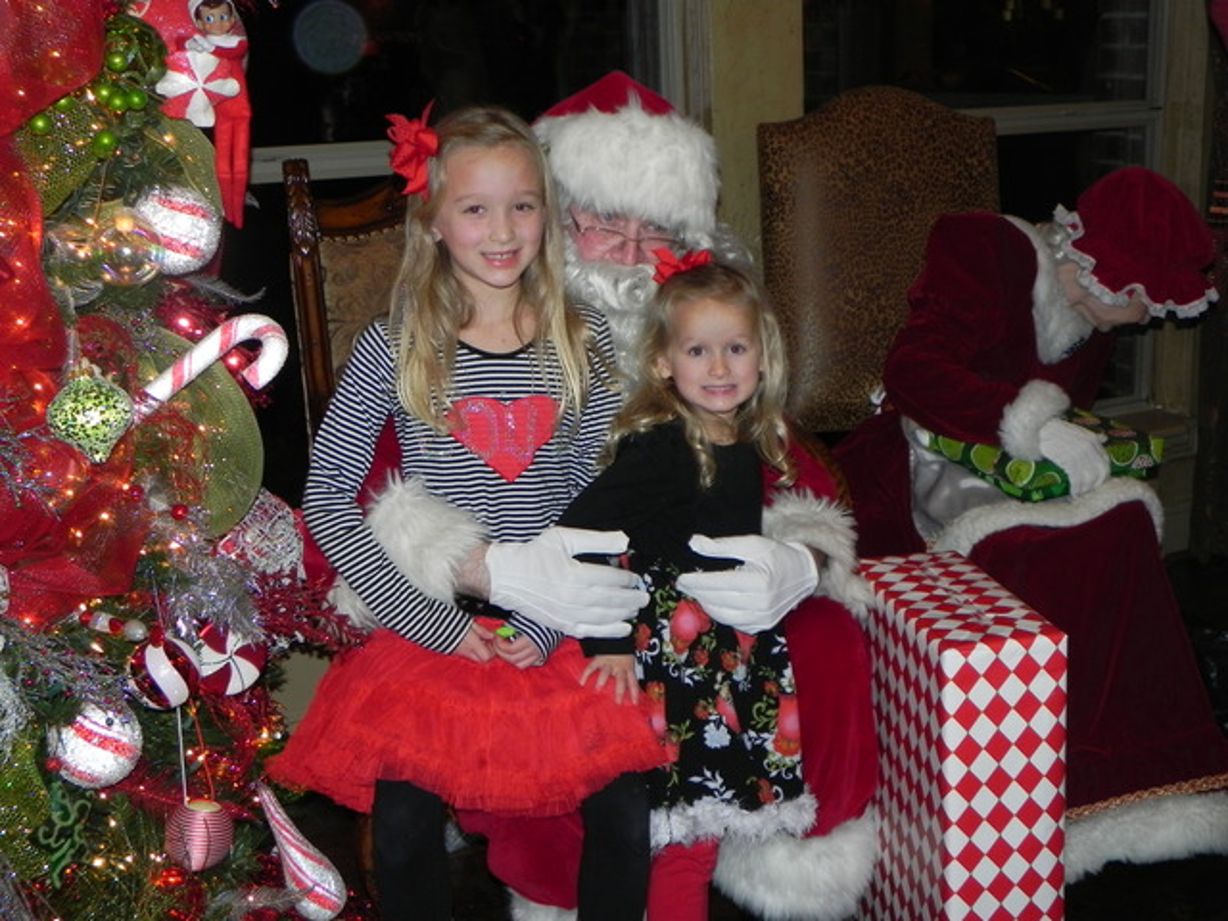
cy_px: 460
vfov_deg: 31.5
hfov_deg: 41.2
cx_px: 614
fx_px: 1632
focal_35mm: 46
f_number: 3.2
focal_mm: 8.2
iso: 200
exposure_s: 1/30
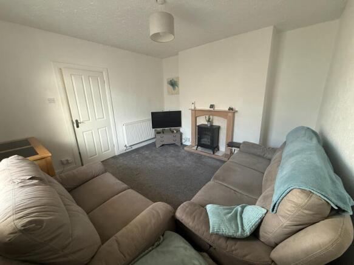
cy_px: 132
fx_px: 143
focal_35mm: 14
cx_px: 177
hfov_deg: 102.1
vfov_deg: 85.7
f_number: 2.2
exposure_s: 1/86
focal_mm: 2.22
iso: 320
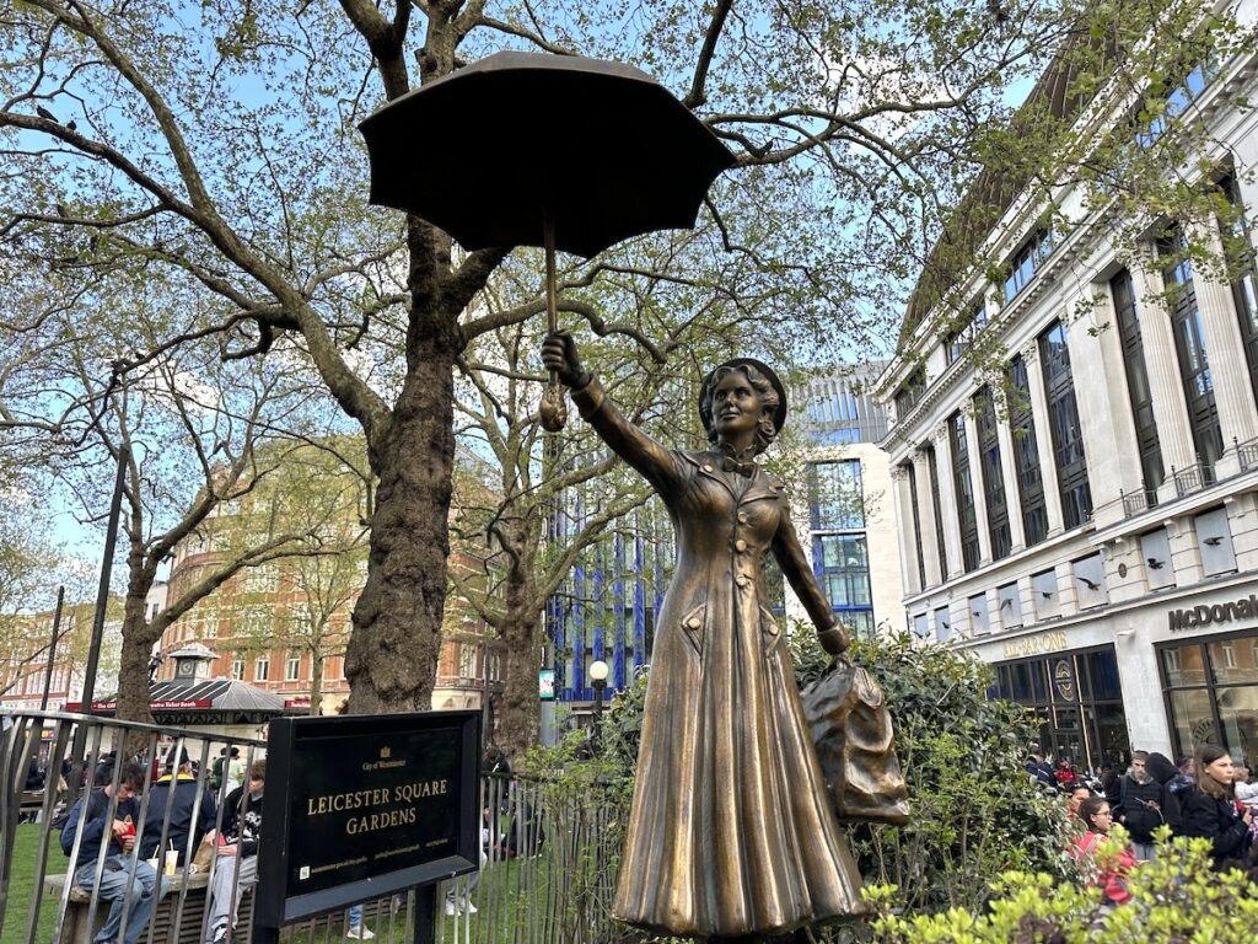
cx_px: 629
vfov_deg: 56.8
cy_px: 472
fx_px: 872
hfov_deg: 71.6
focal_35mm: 24
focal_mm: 6.86
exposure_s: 1/415
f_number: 1.78
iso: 80
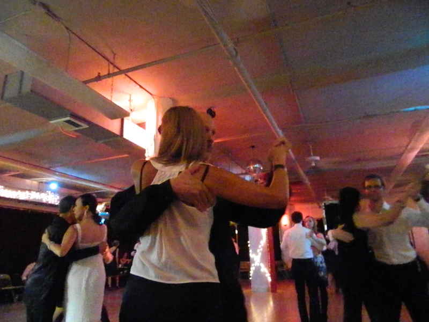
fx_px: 310
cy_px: 161
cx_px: 214
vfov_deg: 54.9
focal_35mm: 25
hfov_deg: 69.4
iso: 6400
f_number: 3.1
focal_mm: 4.5
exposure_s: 1/30
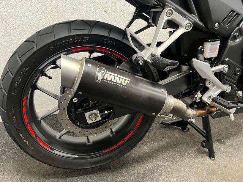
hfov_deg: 67.3
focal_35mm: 26
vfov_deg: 53.1
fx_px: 183
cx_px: 122
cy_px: 91
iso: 500
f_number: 1.6
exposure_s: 1/50
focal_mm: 5.1
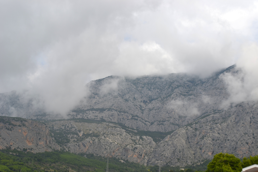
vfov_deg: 22.6
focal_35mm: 60
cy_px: 86
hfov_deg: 33.4
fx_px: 430
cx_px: 129
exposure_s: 1/250
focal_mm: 40
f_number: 8
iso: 100
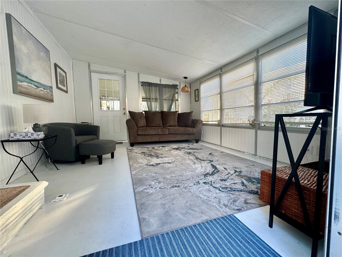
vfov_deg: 85.7
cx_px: 171
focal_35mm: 14
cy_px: 128
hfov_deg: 102.1
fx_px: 138
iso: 125
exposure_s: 1/99
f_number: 2.2
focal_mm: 2.22
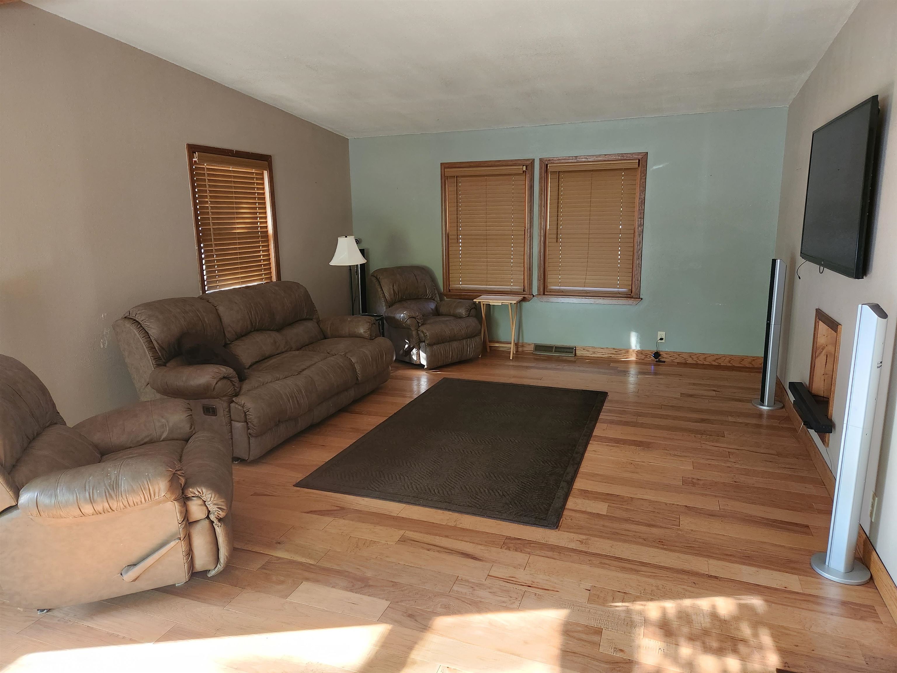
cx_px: 448
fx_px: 596
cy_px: 336
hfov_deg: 73.9
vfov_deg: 58.9
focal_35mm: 23
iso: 640
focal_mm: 5.4
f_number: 1.8
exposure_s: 1/60
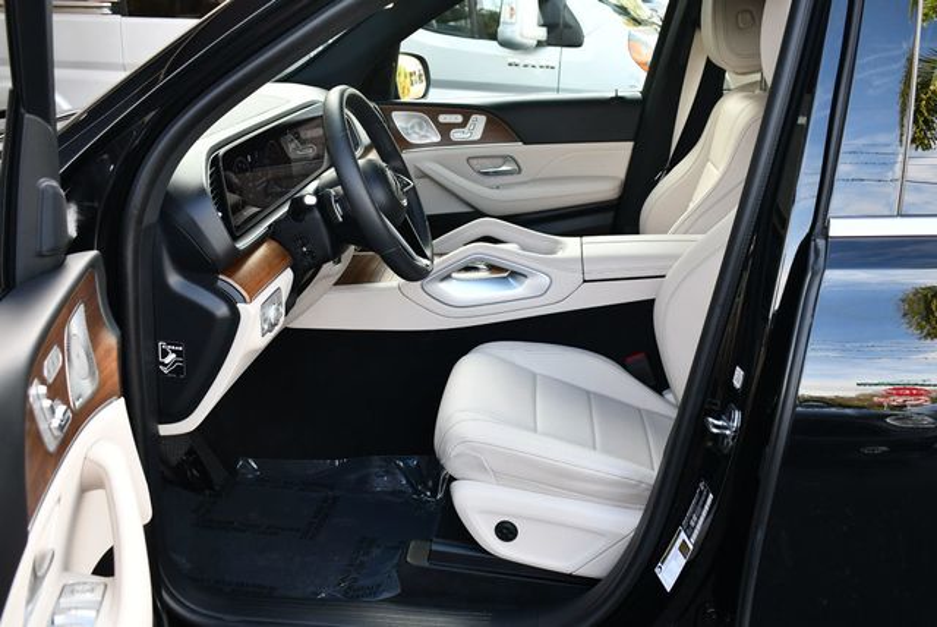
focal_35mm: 36
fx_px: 938
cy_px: 314
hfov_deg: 53.1
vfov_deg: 36.9
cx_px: 468
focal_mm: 18
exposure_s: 1/250
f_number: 4
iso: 400
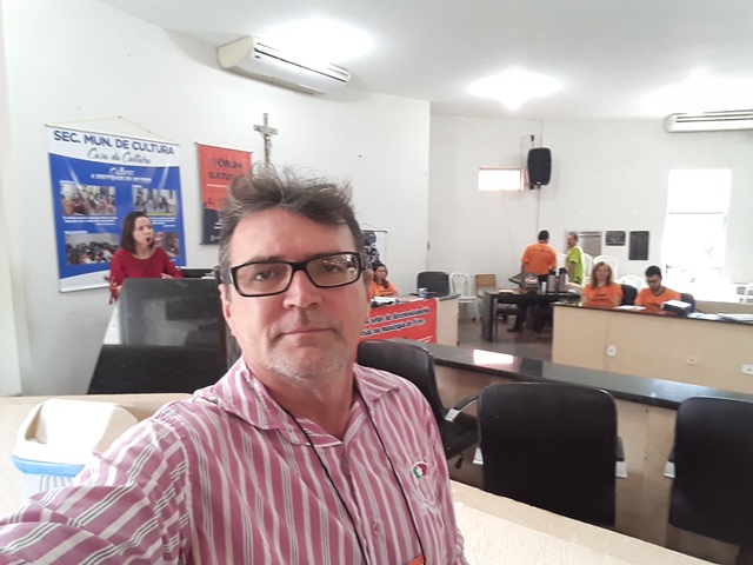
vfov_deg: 58.9
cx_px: 376
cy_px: 282
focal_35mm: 23
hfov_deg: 73.9
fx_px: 500
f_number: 2.2
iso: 100
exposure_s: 1/20
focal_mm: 1.95
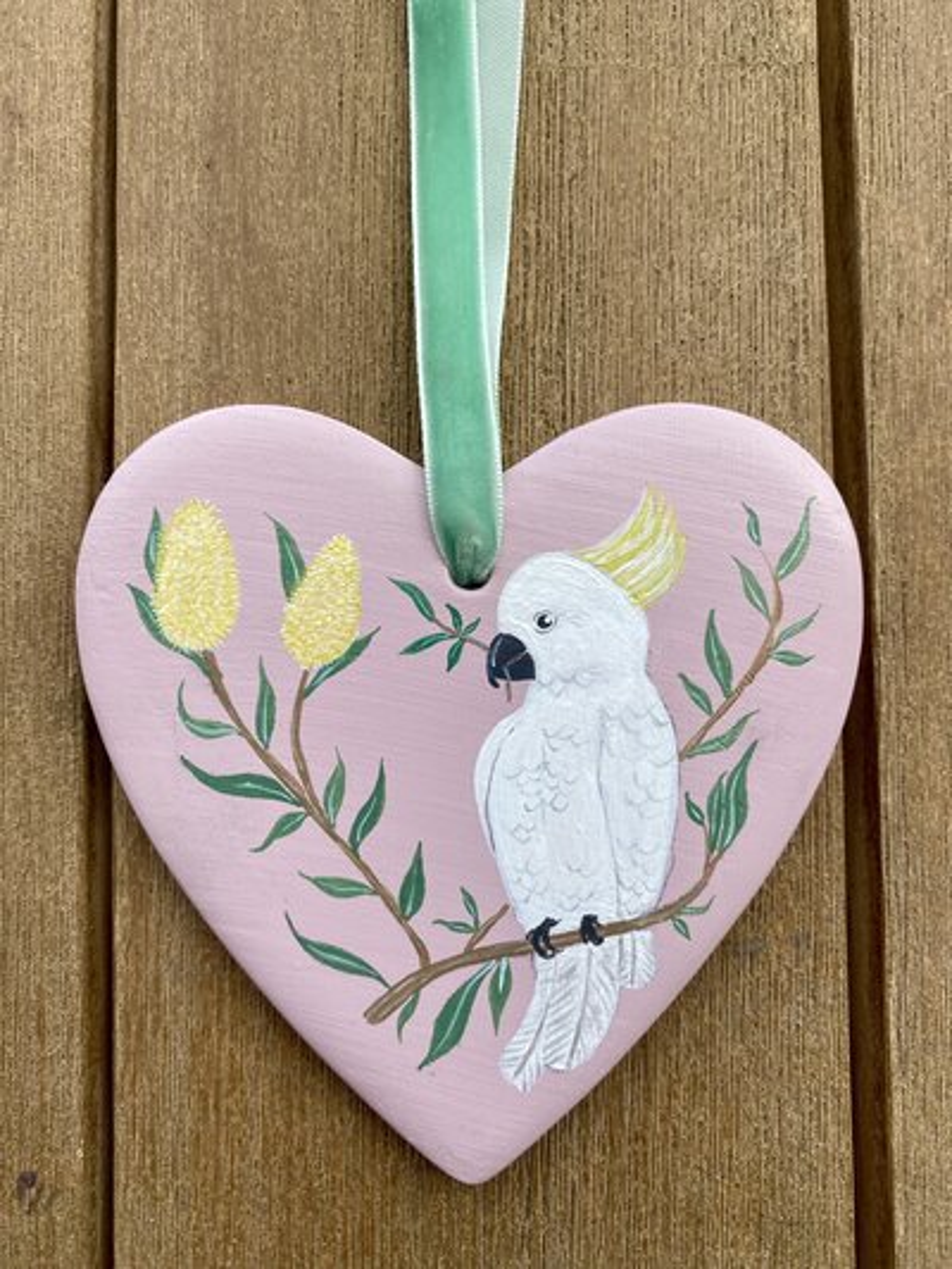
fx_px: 953
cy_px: 634
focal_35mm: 26
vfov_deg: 67.3
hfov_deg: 53.1
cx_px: 476
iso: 32
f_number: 1.8
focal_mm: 4.25
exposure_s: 1/534
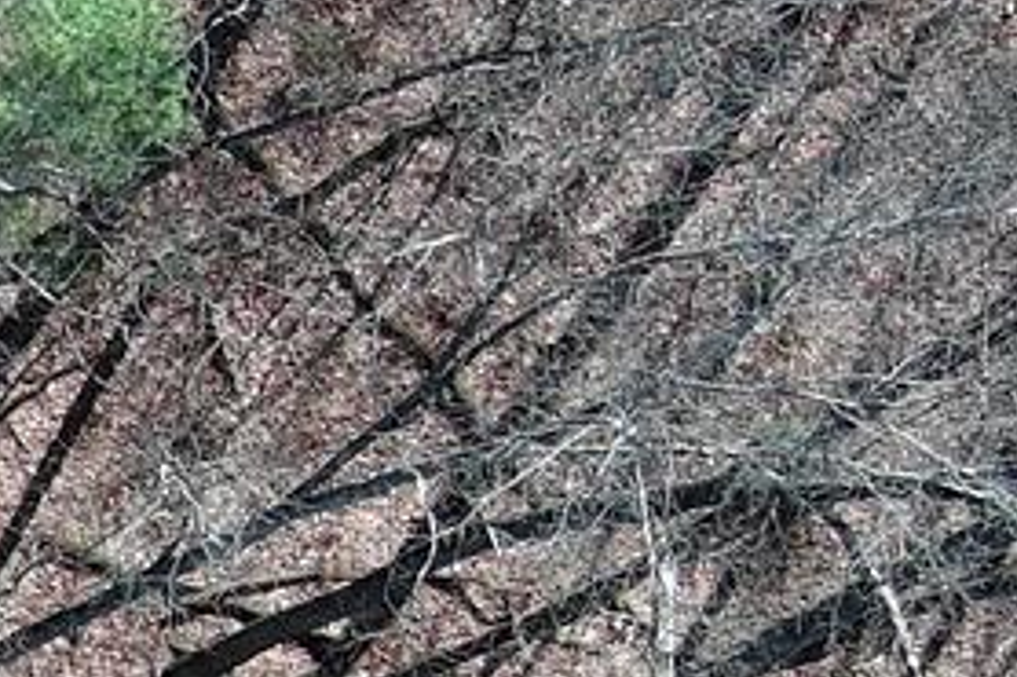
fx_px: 6042
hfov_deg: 8.1
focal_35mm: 214
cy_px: 1777
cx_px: -2078
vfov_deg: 6.1
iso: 100
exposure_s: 1/318
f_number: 2.8
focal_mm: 10.57
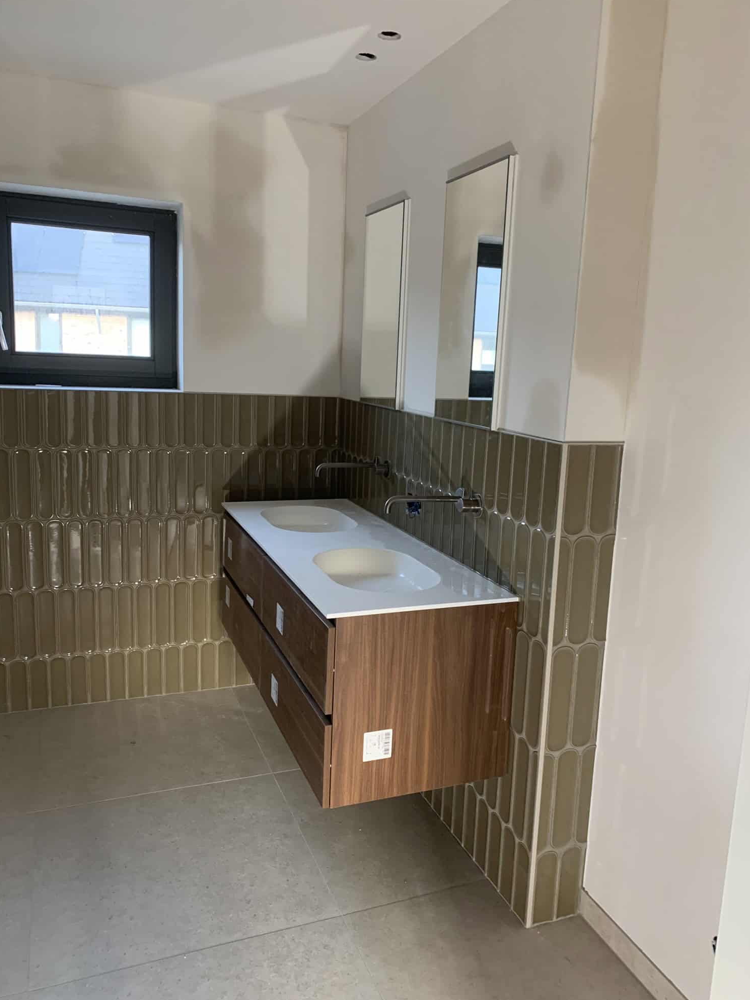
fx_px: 780
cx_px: 387
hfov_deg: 51.3
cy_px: 500
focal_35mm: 27
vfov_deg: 65.3
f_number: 1.8
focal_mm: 4.2
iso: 200
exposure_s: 1/60
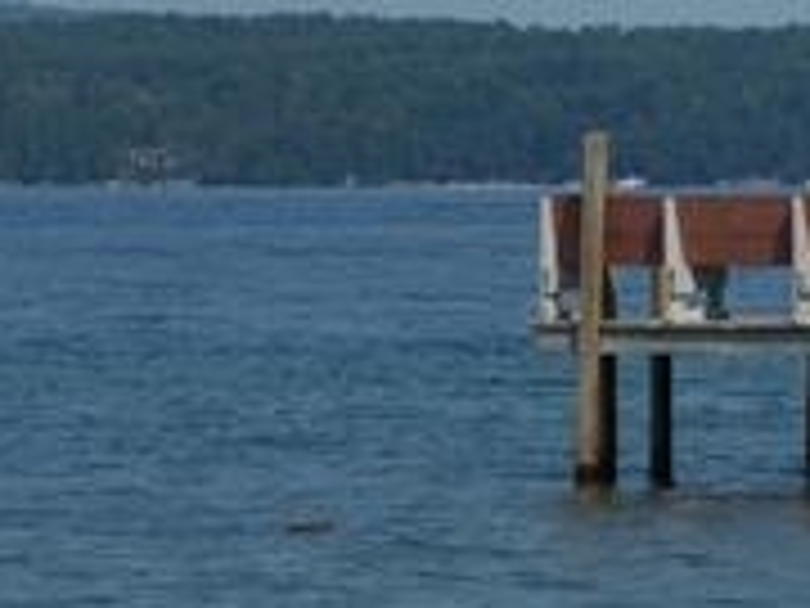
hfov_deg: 3.5
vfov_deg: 2.6
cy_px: -324
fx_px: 13338
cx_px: 814
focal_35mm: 570
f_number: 5.5
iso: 80
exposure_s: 1/800
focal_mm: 28.7
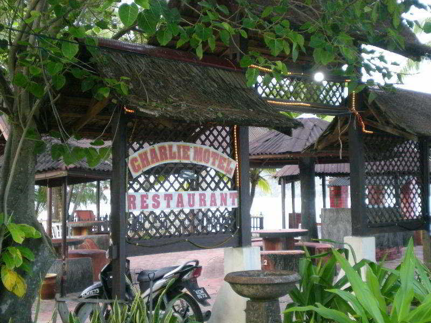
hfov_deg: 34.3
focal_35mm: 56
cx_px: 216
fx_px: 697
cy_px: 162
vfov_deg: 26.1
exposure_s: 1/33
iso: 200
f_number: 3.9
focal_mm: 9.3
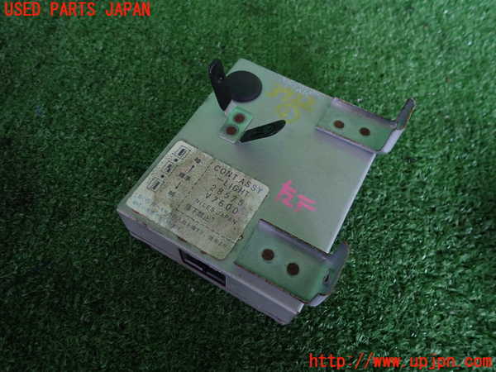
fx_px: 358
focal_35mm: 25
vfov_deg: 54.9
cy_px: 186
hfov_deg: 69.4
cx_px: 248
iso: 200
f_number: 2
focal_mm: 4.5
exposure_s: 1/40
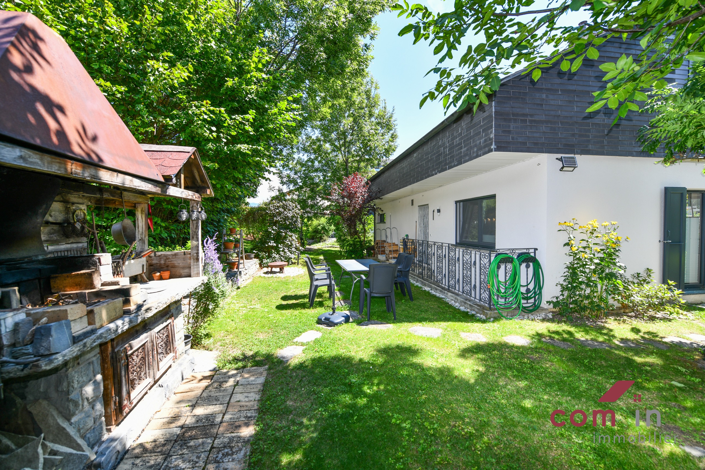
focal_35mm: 14
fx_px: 274
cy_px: 235
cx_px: 352
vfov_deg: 81.2
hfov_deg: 104.3
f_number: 5.6
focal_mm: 14
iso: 100
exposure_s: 1/200
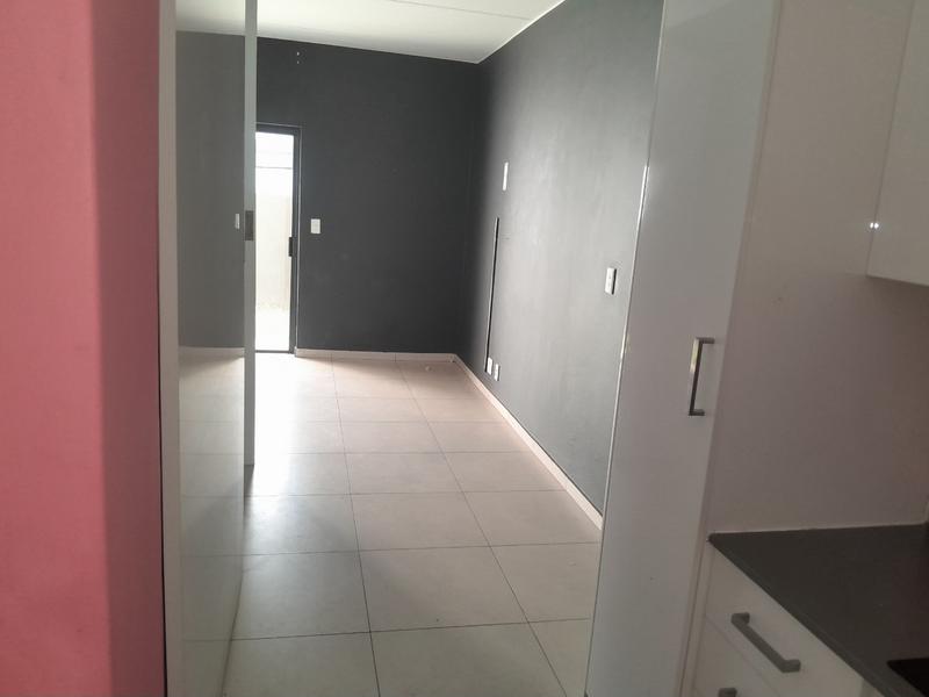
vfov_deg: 53.1
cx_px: 464
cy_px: 348
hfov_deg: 67.3
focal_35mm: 26
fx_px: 698
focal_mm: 3.98
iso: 160
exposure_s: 1/60.2
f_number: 1.8
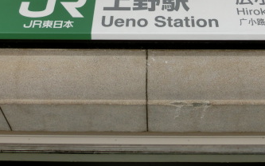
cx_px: 150
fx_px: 426
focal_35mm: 59
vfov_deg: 20.8
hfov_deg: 34.5
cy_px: -23
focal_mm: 5.2
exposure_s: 1/160
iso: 80
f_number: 3.7
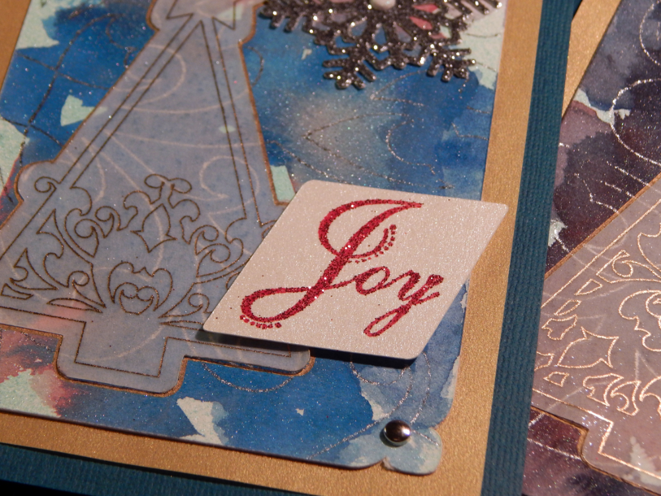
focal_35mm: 104
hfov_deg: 18.9
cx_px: 330
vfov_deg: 14.2
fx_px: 1986
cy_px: 248
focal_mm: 18.7
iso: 200
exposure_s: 1/30
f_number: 4.5
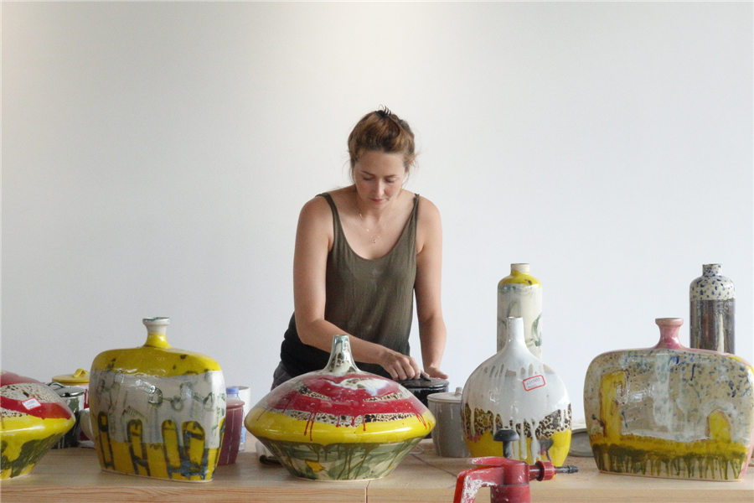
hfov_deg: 25.4
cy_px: 252
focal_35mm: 80
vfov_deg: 17.1
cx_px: 377
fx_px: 1675
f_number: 16
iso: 3200
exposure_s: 1/60
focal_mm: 29.37
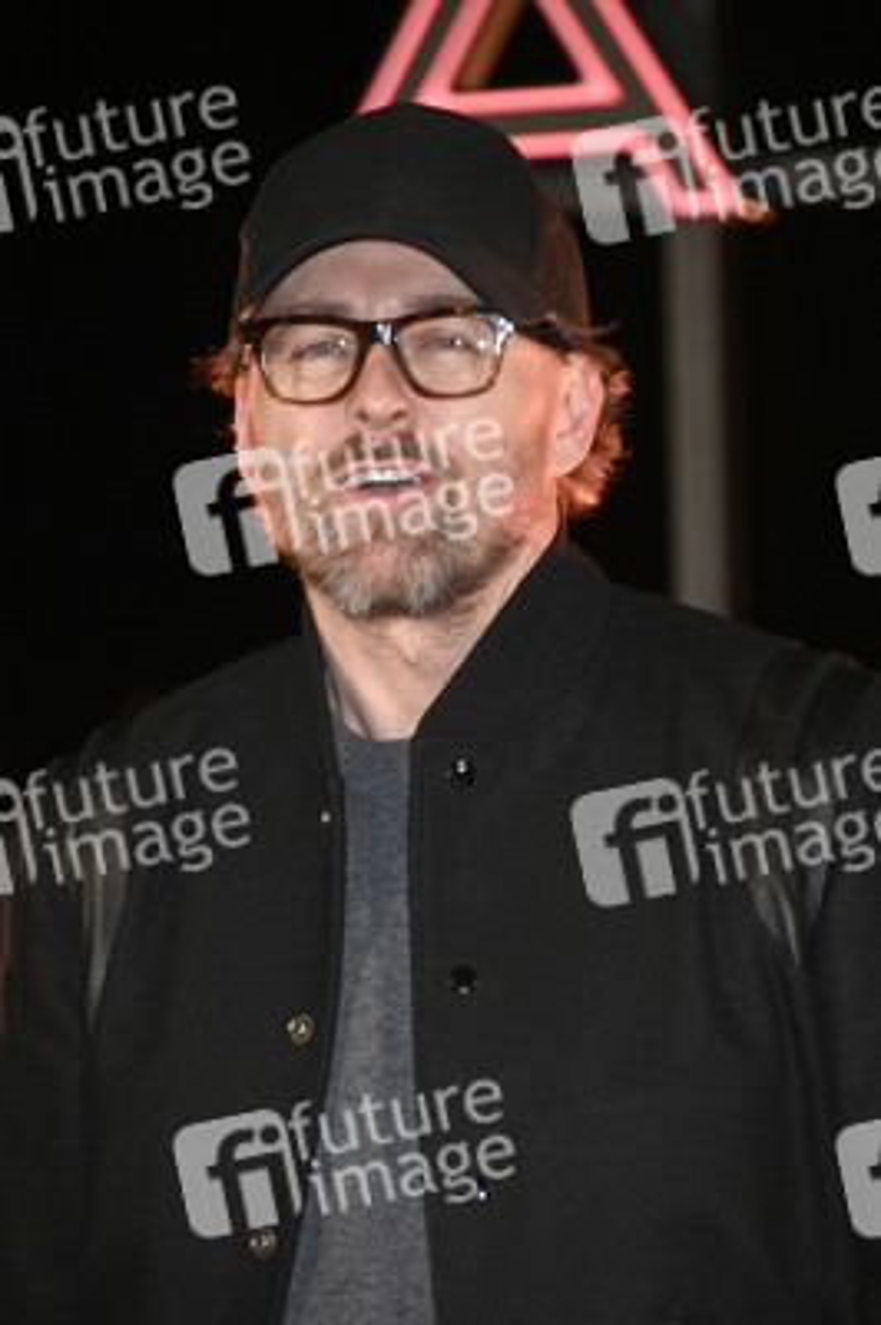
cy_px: 662
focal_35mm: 250
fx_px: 9192
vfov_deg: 8.2
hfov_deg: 5.5
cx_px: 440
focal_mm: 250
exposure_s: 1/80
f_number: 5.6
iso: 1000
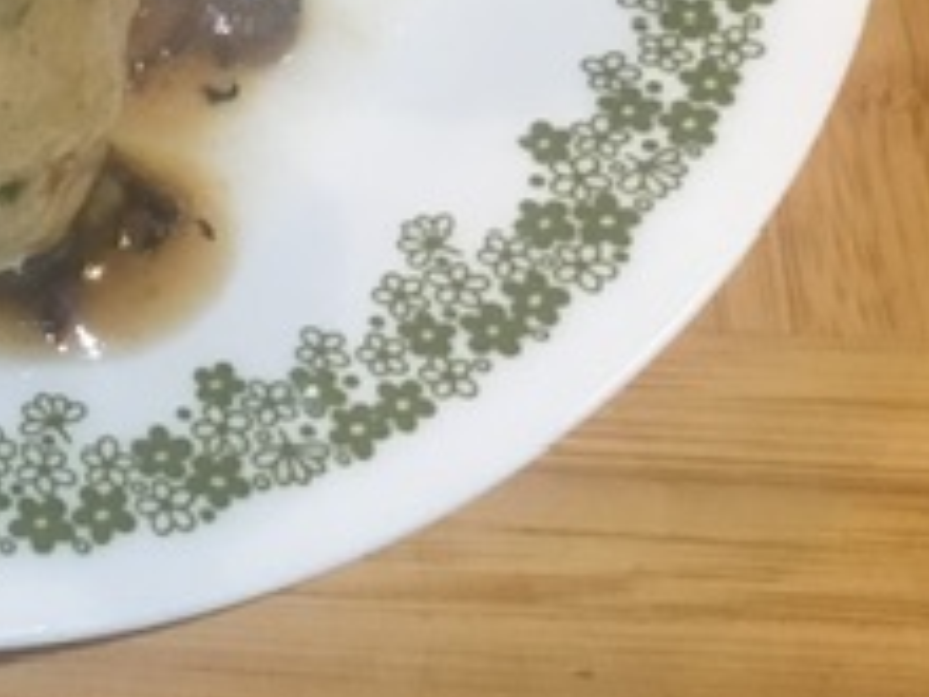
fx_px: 2415
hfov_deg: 19.9
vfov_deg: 15.6
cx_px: -296
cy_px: -220
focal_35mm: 90
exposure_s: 1/30
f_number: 2.4
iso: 100
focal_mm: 3.3
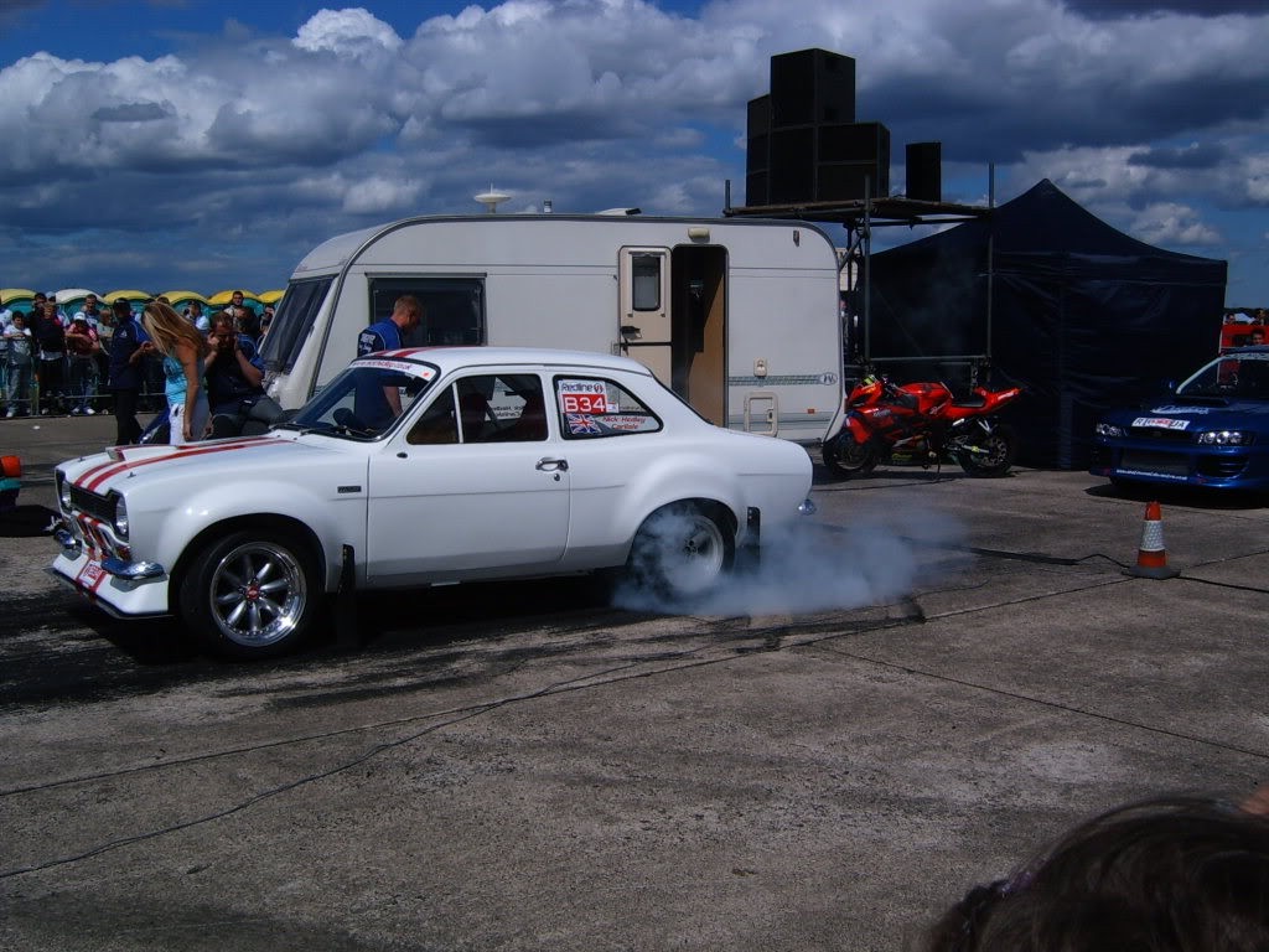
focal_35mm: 38
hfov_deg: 49.0
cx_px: 634
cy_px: 476
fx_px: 1393
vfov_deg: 37.7
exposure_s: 1/1000
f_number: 5.8
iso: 50
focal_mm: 5.8
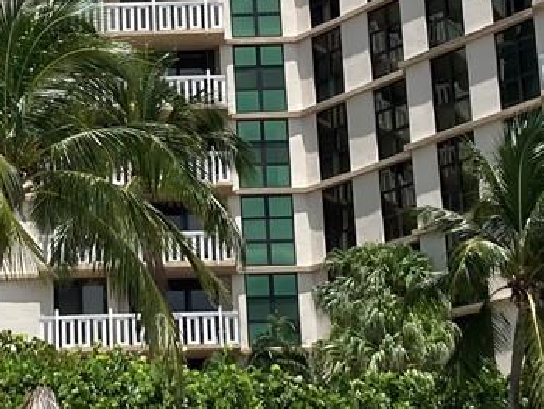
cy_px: 40
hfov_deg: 15.2
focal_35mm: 128
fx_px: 2013
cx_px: 56
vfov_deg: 11.5
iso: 20
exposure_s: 1/2433
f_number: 1.8
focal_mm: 3.99
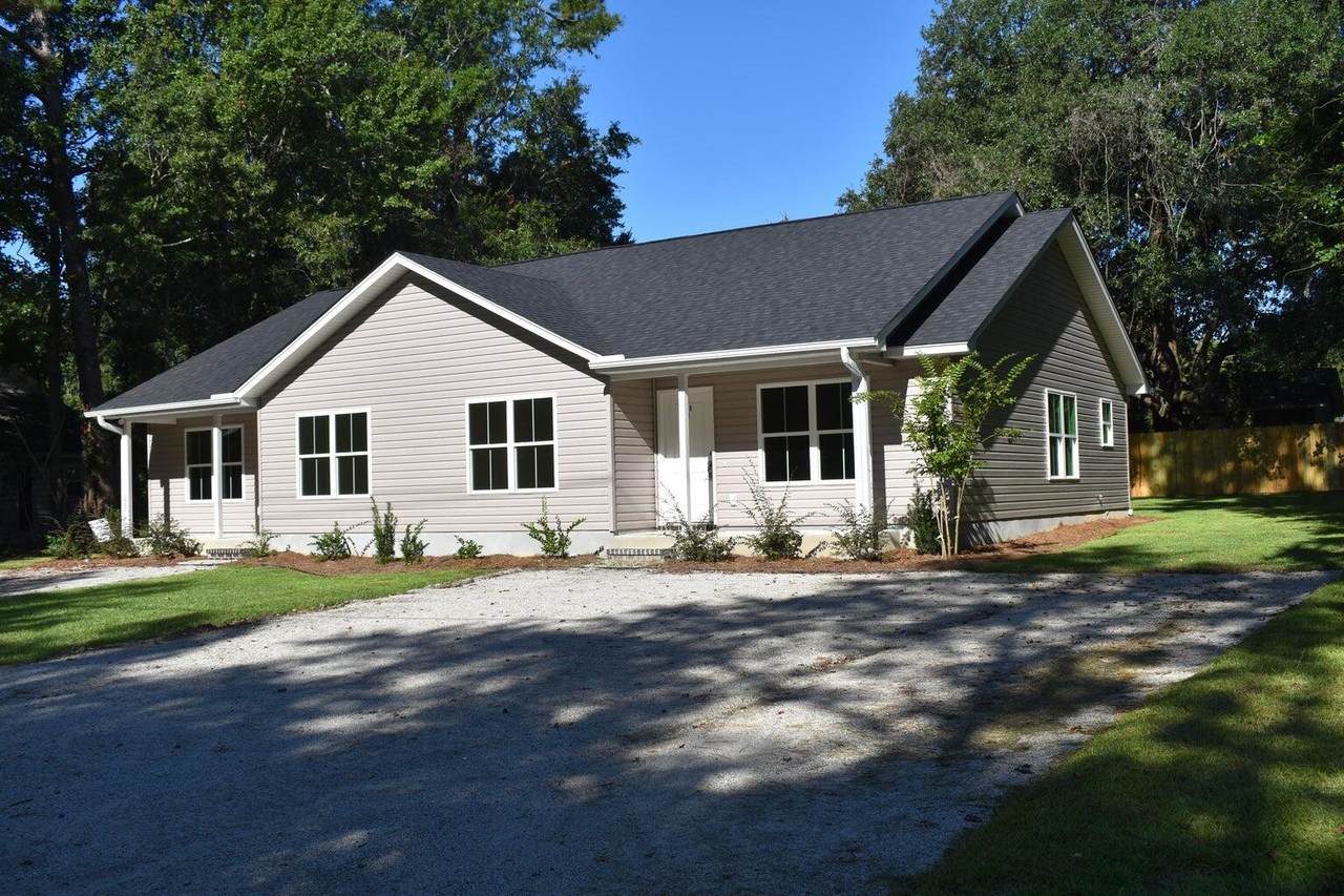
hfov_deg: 53.1
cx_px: 672
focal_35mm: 36
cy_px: 448
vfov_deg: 36.9
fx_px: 1344
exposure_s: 1/320
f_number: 9
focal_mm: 24
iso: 100
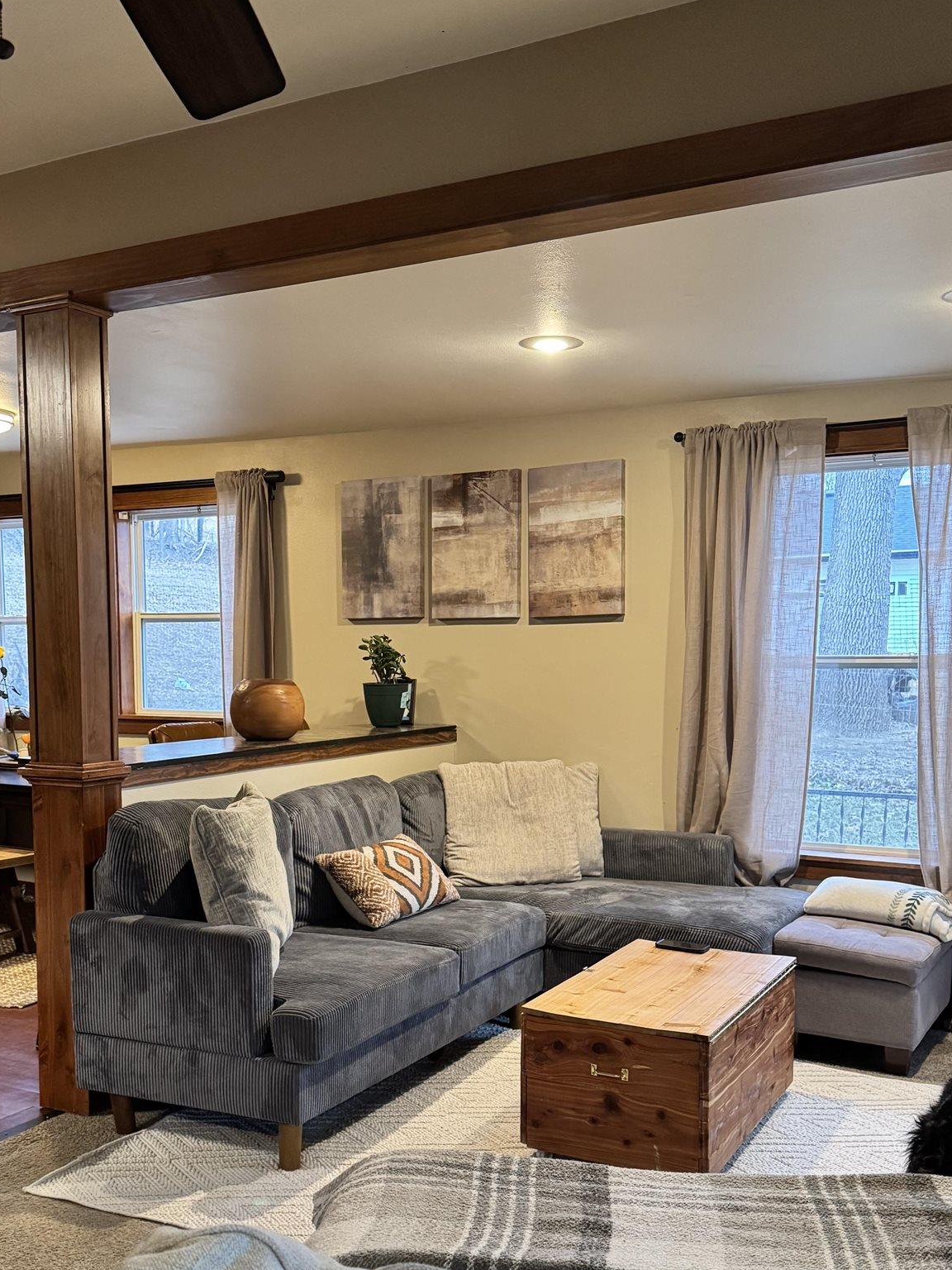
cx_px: 403
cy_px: 770
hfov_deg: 39.6
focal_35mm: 36
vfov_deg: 51.0
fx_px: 1320
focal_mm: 6.76
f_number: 1.78
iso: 640
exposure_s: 1/60
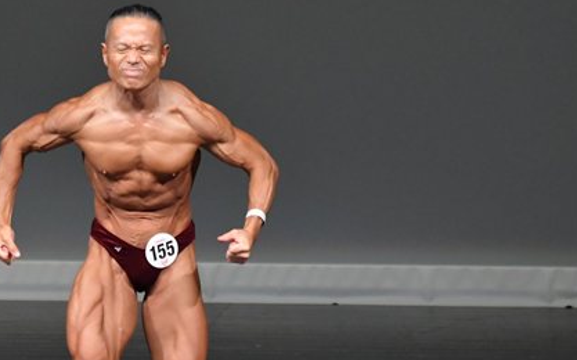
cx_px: 178
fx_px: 10277
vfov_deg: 2.0
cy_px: 264
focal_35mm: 654
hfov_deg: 3.2
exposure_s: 1/400
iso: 4000
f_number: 5.6
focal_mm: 230
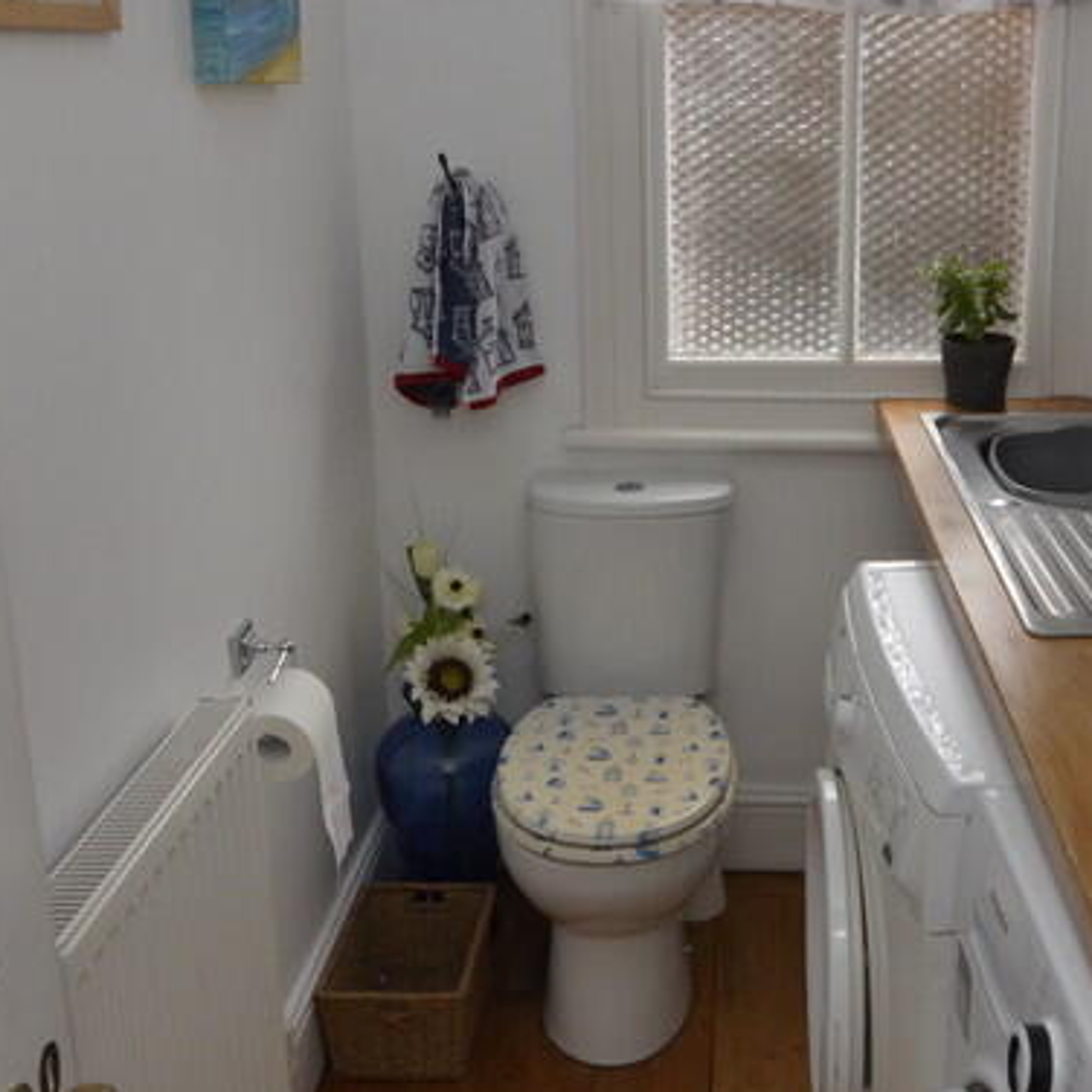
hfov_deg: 43.1
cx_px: 729
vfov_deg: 43.1
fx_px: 1362
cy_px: 372
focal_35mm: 38
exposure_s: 1/60
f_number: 5
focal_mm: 11
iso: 800
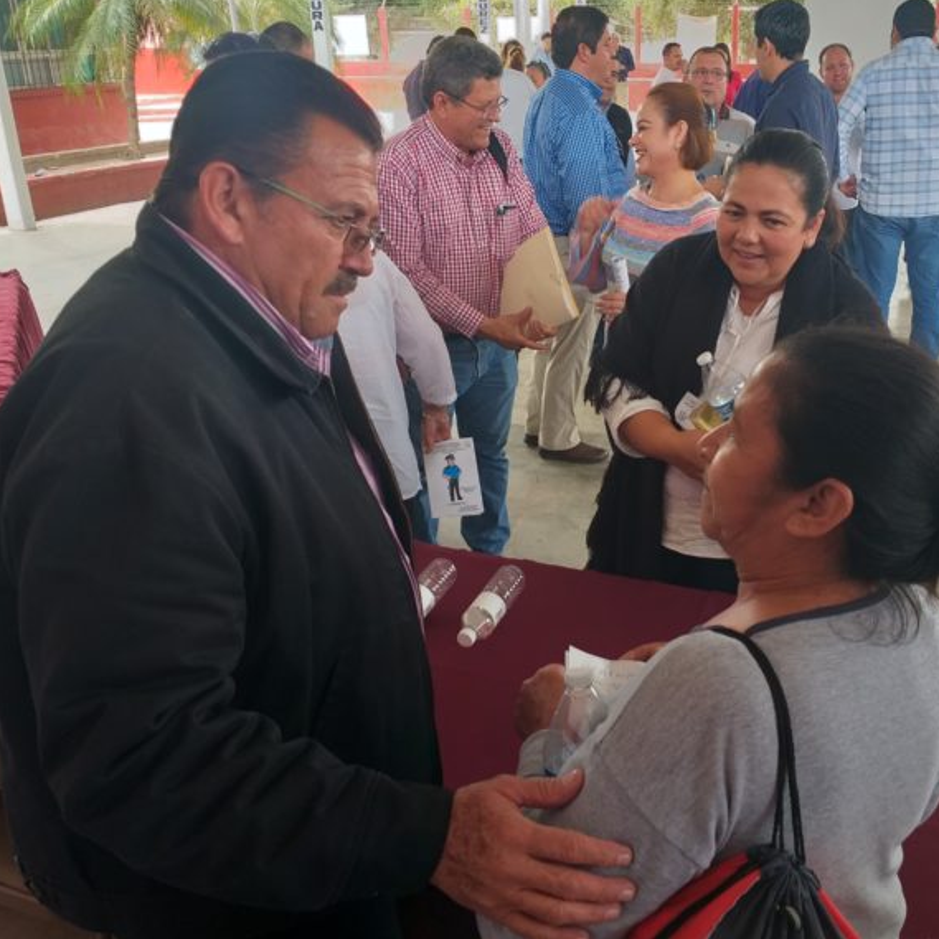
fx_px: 951
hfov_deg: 52.1
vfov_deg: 52.5
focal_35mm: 31
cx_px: 576
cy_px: 465
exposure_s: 1/60
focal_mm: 3.93
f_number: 1.7
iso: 41
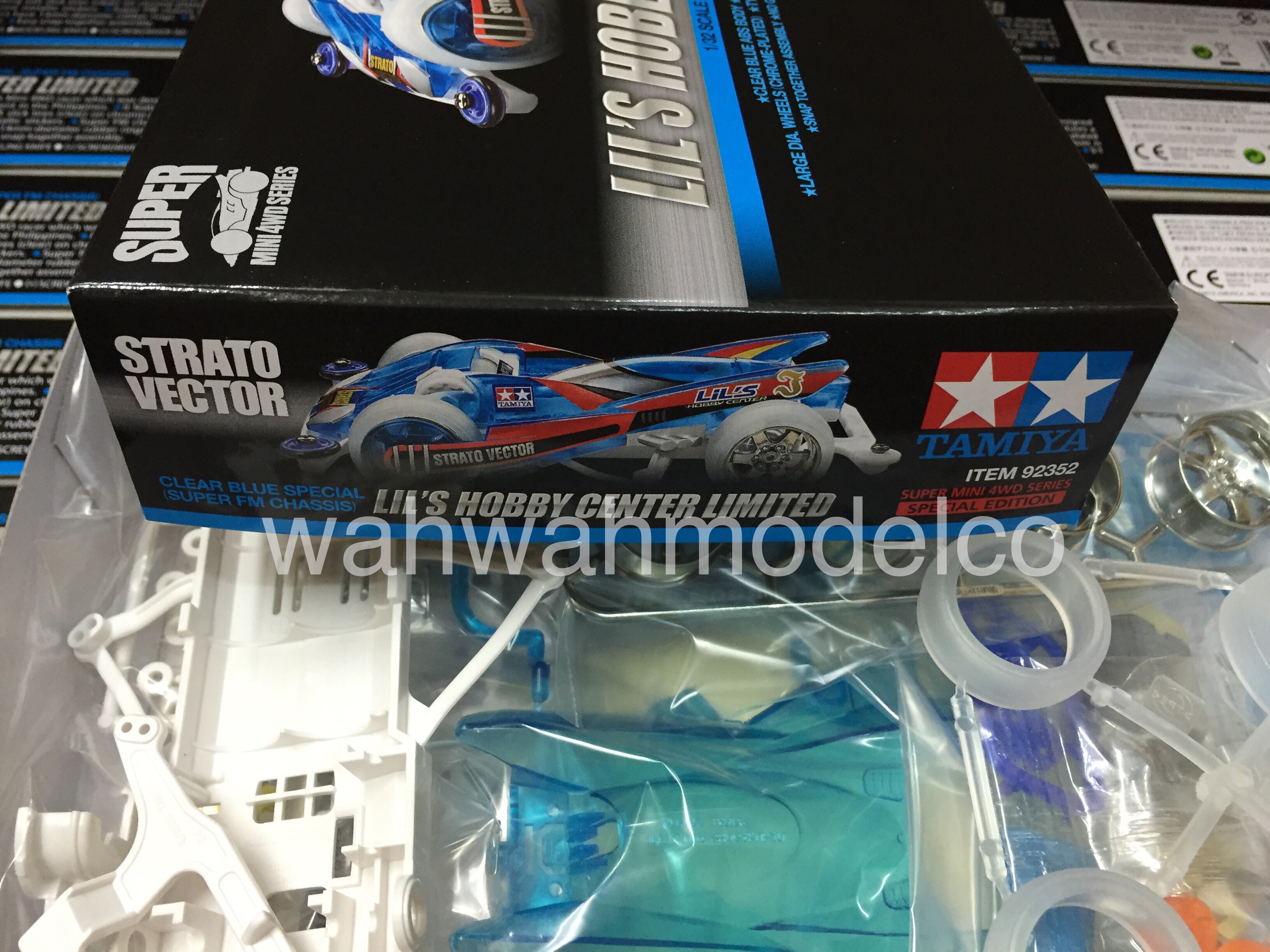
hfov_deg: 61.7
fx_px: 1064
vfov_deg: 48.2
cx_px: 635
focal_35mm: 29
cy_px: 476
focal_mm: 4.15
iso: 160
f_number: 2.2
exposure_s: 1/33
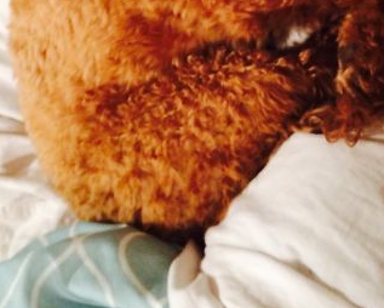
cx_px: 219
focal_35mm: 72
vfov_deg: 20.0
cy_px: -62
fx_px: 819
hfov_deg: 26.4
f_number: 2.2
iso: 320
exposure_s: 1/24
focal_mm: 4.15
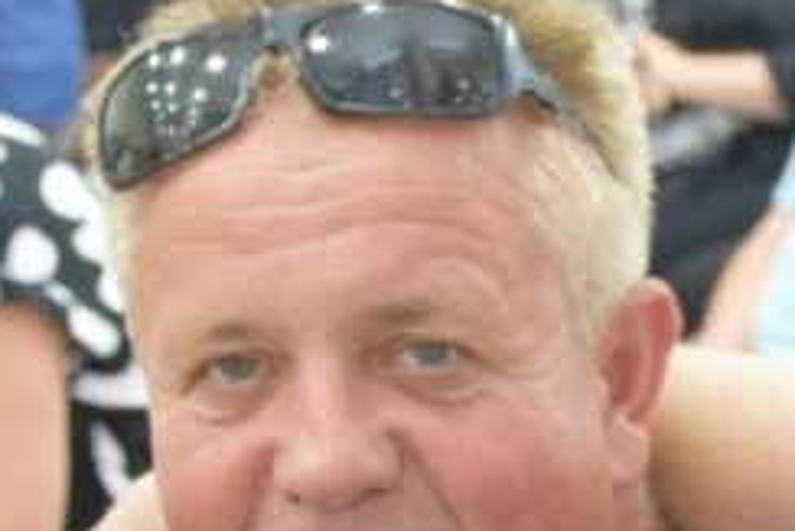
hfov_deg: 9.1
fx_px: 4795
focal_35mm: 217
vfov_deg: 6.3
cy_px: 788
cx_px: 1336
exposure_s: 1/60
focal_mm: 28
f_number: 4
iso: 2800
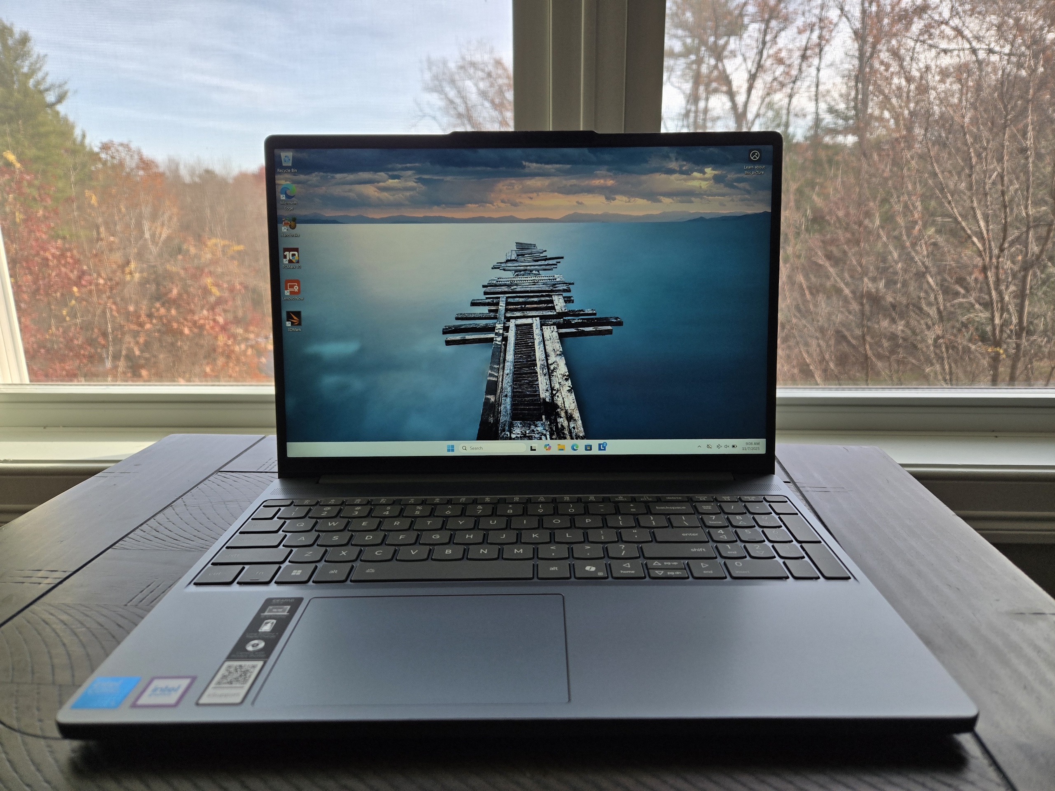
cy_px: 396
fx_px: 701
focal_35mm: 23
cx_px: 528
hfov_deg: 73.9
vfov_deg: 58.9
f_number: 1.8
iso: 80
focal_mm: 5.4
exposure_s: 1/773
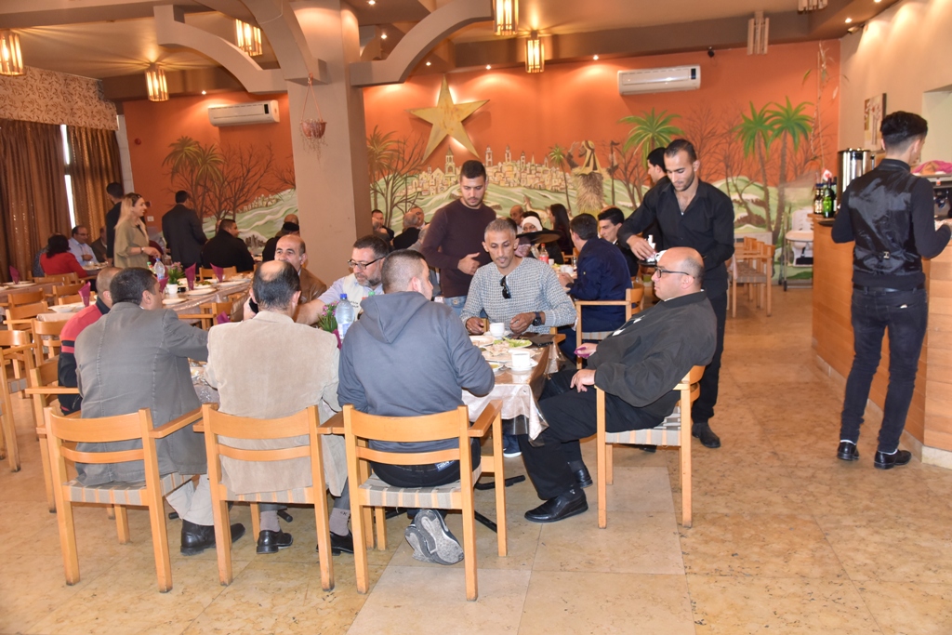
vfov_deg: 43.6
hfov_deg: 61.9
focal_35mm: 30
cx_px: 476
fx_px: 793
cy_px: 318
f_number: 5.6
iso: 1600
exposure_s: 1/60
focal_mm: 30
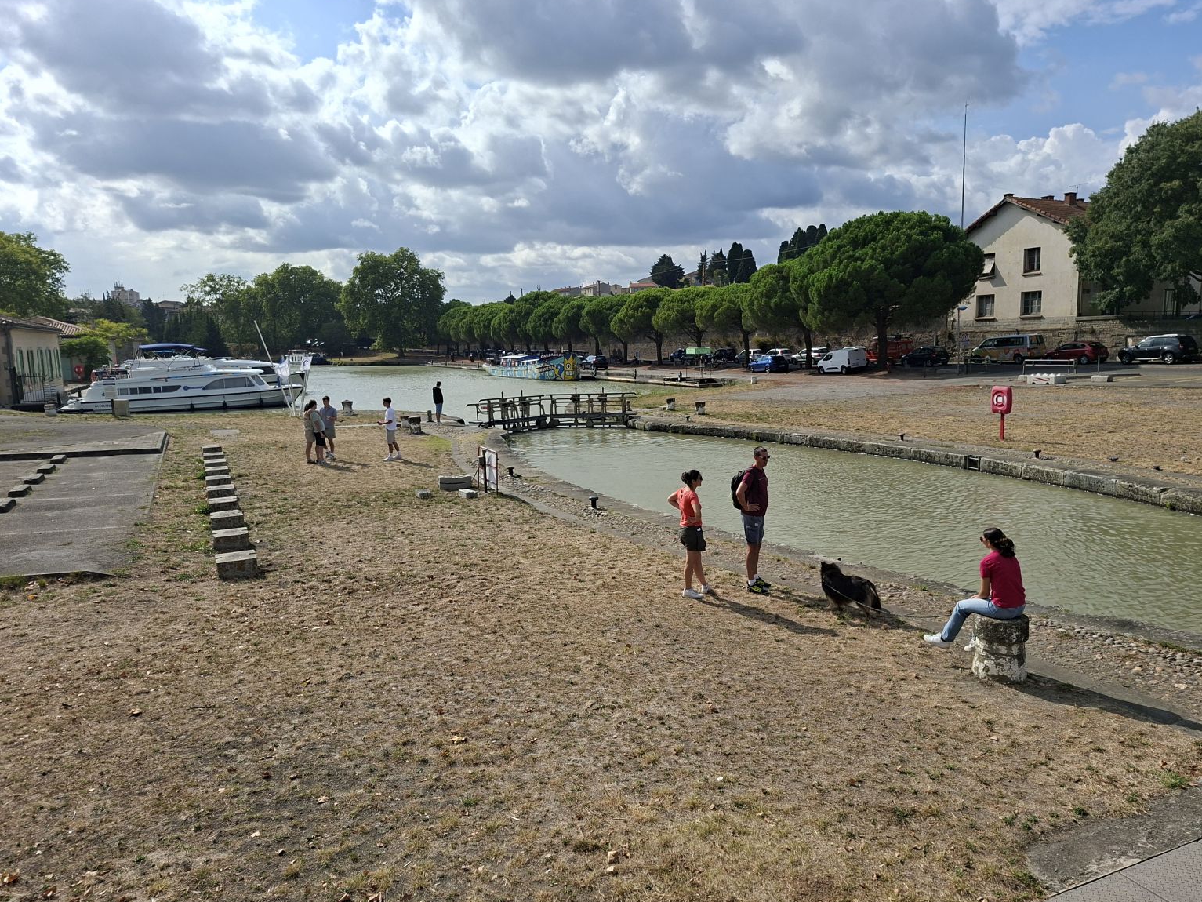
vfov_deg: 56.8
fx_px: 833
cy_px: 435
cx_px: 626
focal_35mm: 24
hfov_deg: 71.6
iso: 50
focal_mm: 5.54
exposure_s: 1/3906
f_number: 1.8
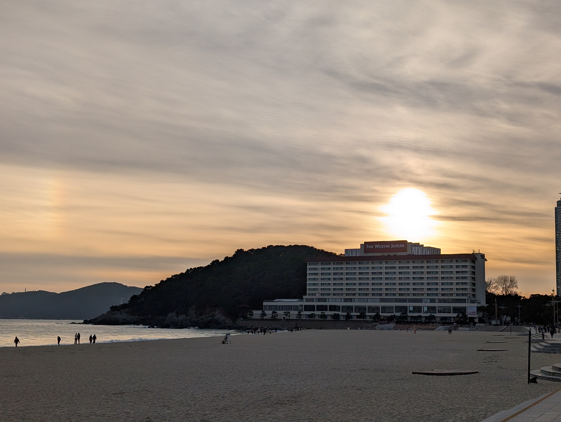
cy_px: 211
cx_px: 280
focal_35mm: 49
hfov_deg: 38.9
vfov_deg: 29.7
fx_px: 795
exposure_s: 1/2618
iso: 18
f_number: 1.68
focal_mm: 6.9
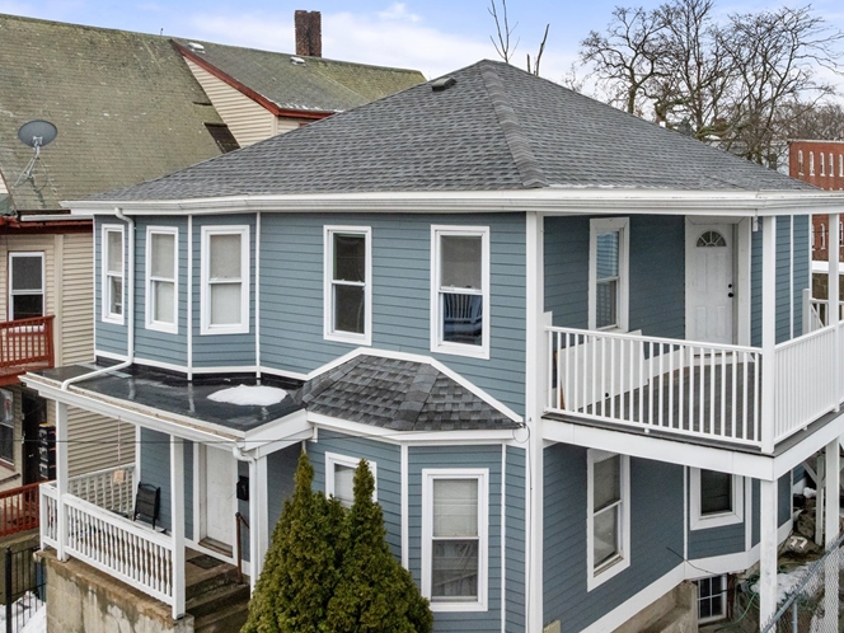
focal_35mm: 37
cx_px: 526
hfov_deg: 49.7
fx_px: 902
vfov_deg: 38.4
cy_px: 232
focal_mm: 12.29
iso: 200
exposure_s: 1/320
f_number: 9
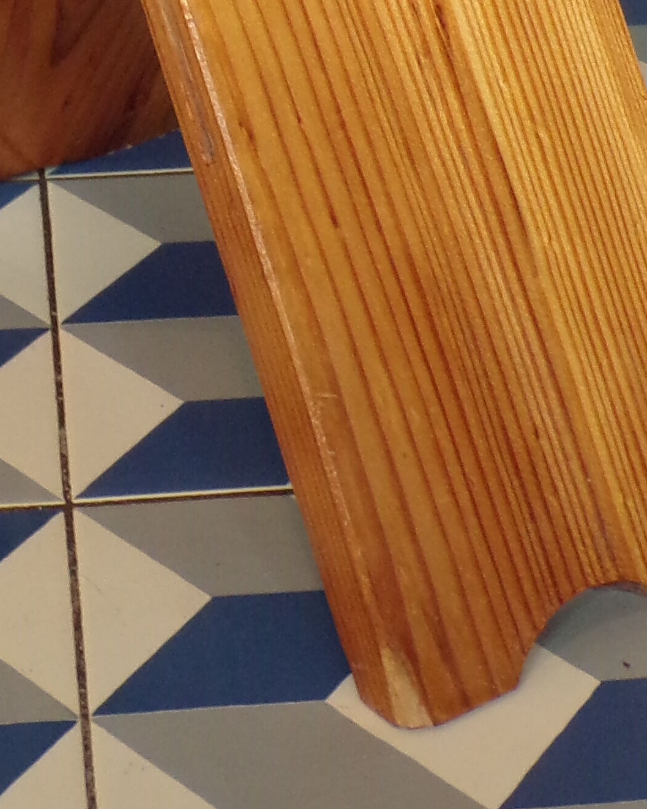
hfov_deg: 12.2
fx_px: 3016
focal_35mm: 126
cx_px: 256
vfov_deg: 14.4
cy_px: -346
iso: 204
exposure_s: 1/17
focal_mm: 6.6
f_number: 3.3
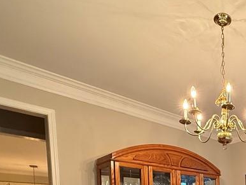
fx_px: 263
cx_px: 250
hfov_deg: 42.7
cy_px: 231
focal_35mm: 37
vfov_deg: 31.4
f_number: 2.2
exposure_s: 1/60
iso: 500
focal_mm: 2.22
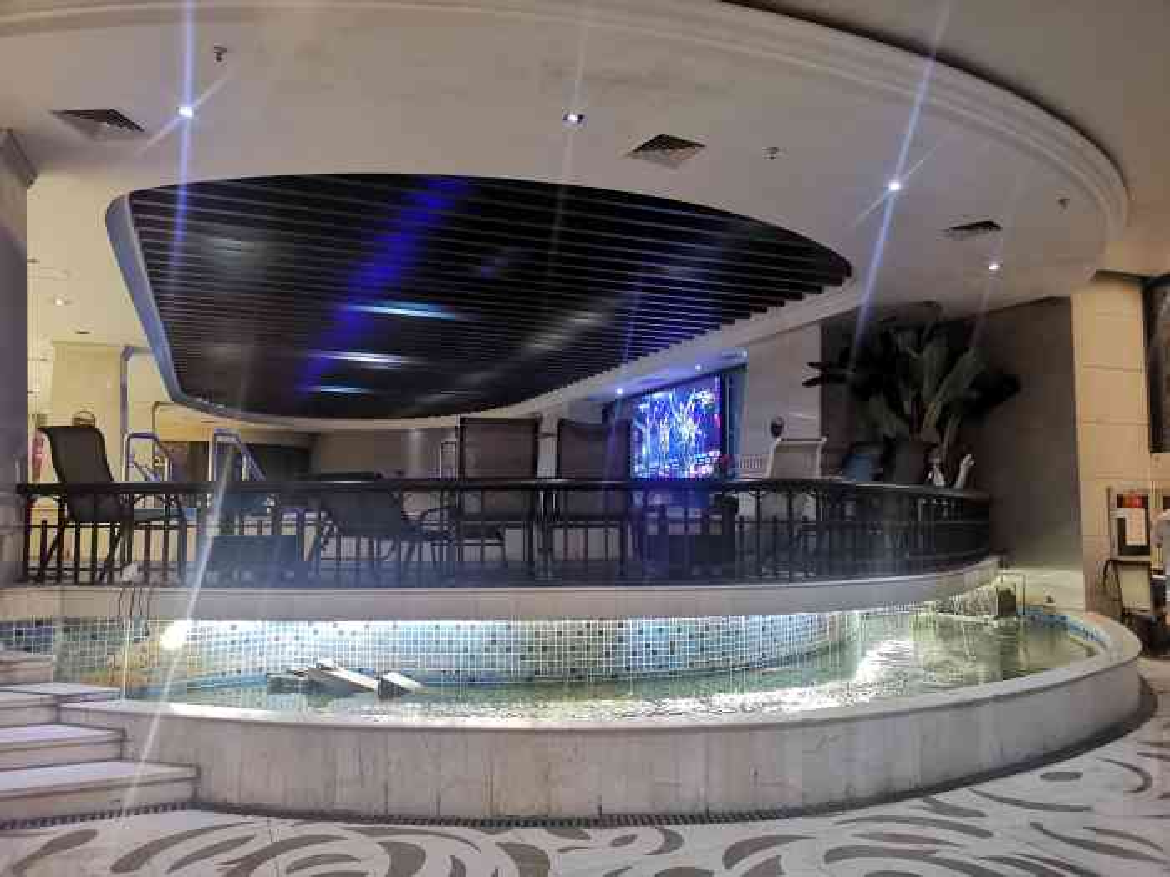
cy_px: 438
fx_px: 913
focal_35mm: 27
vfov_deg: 51.4
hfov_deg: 65.3
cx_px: 585
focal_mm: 5.58
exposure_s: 1/25
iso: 1250
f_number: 1.8
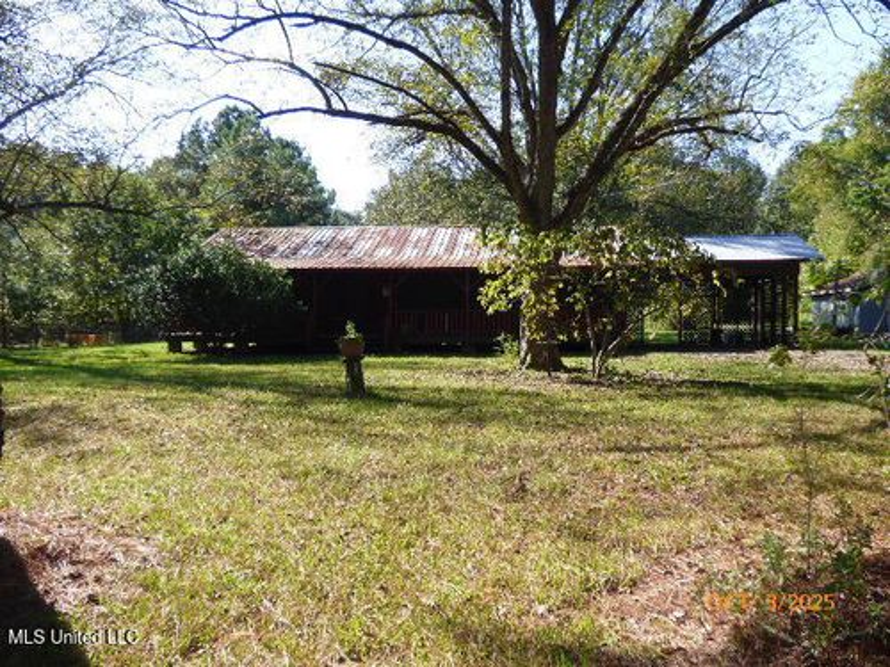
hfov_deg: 54.0
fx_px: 874
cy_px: 334
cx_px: 445
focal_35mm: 34
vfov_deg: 41.8
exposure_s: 1/320
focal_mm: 5.97
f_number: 3.4
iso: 100
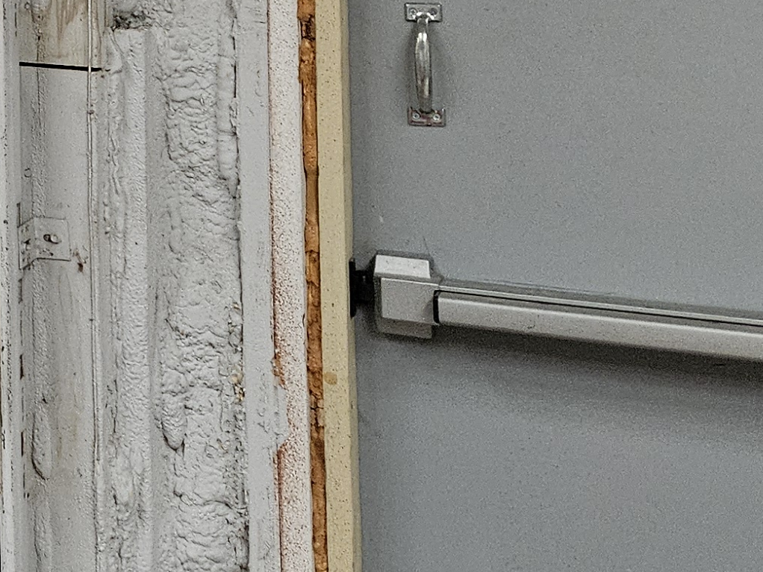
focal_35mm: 90
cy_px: -272
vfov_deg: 15.3
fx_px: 1984
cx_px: -632
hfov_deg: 17.4
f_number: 1.8
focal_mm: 5.4
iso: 800
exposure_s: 1/120
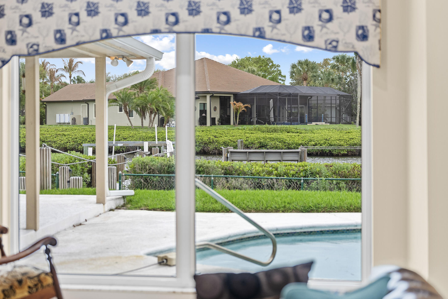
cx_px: 196
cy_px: 171
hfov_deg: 33.9
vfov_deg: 23.0
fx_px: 734
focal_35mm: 59
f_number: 2.2
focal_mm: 50
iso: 500
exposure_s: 1/40
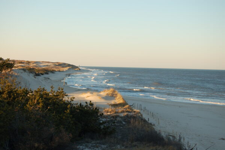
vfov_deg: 16.5
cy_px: 75
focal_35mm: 82
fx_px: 515
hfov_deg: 24.6
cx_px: 112
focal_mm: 55
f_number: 6.3
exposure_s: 1/160
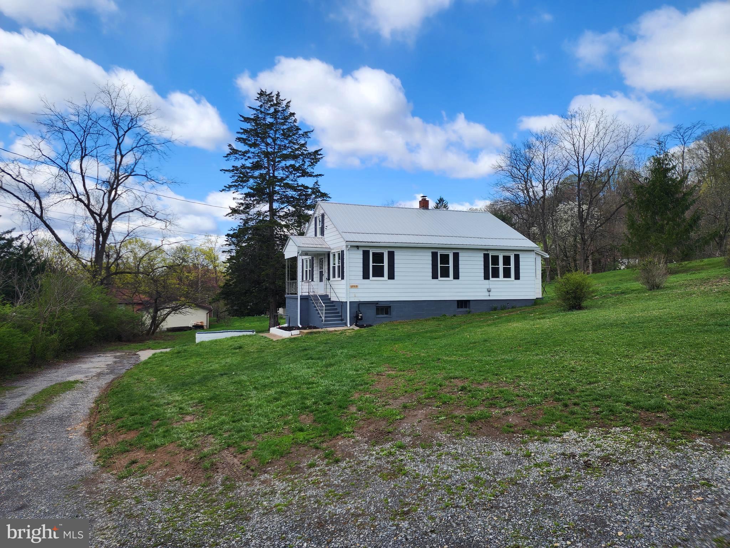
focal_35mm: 23
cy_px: 274
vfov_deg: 58.9
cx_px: 365
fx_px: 485
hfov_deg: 73.9
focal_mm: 6.4
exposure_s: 1/699
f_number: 1.8
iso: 12
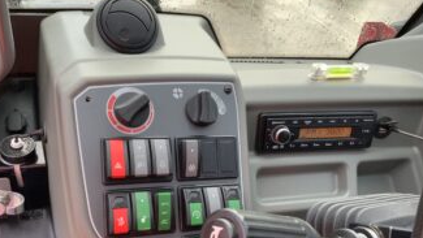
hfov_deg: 56.6
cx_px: 197
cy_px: 165
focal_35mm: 35
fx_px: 393
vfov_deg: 33.3
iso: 64
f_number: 1.8
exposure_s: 1/113
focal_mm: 3
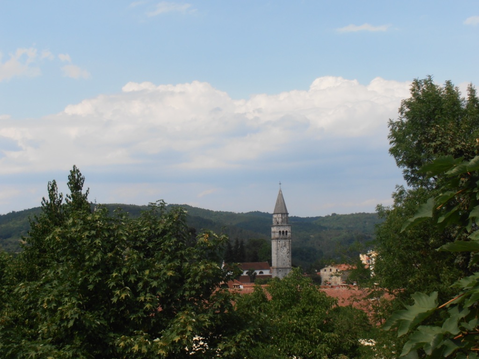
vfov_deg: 21.3
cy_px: 180
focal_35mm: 69
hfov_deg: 28.2
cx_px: 240
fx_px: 955
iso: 80
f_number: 12
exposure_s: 1/125
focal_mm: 12.29
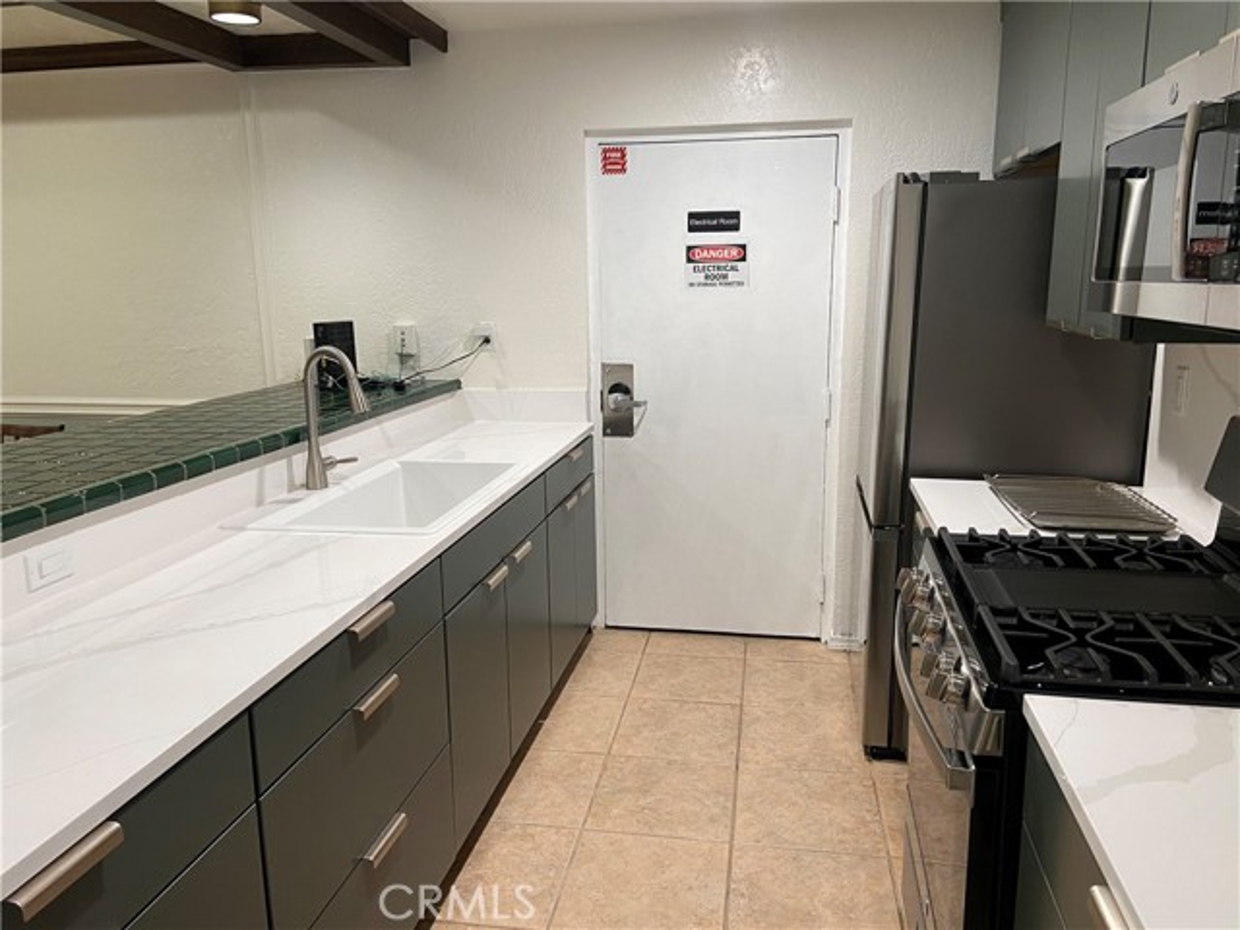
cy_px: 465
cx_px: 620
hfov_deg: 67.3
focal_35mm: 26
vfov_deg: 53.1
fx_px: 931
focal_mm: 4.25
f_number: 1.8
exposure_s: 1/60
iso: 100
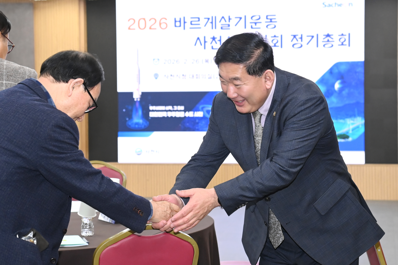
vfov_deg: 19.5
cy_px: 132
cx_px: 199
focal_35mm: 70
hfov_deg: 28.8
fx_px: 774
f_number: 6.3
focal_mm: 70
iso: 3200
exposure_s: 1/250
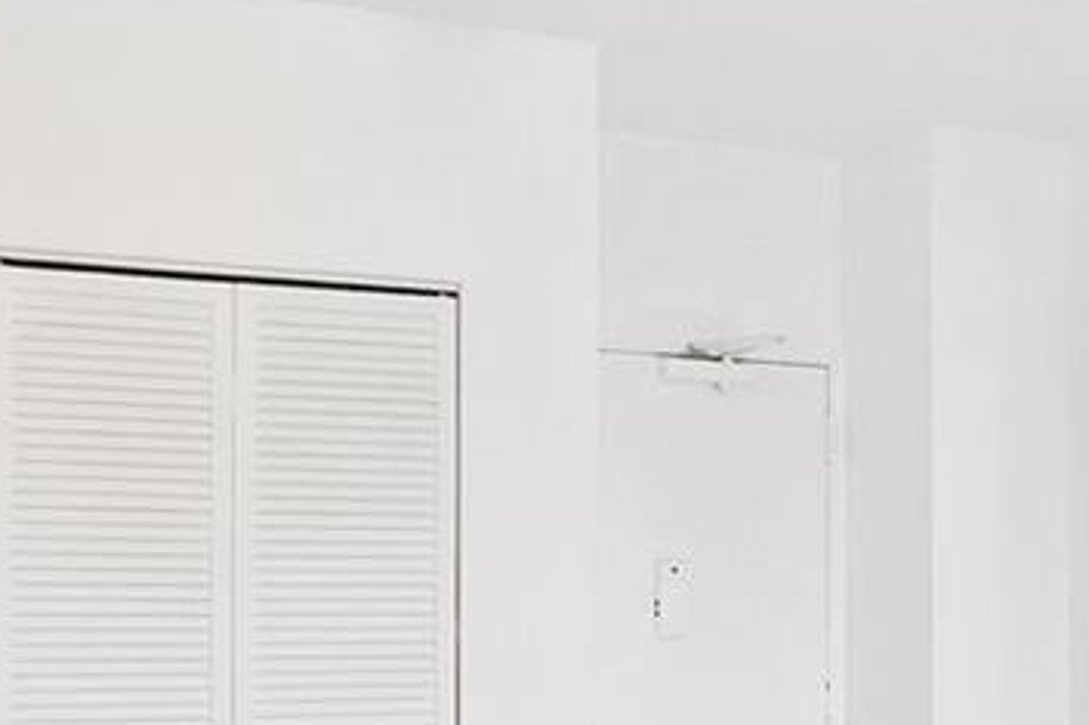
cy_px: 685
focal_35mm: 68
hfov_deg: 29.3
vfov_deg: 19.5
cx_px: 793
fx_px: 2056
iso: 200
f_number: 8
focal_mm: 10
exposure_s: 1/5
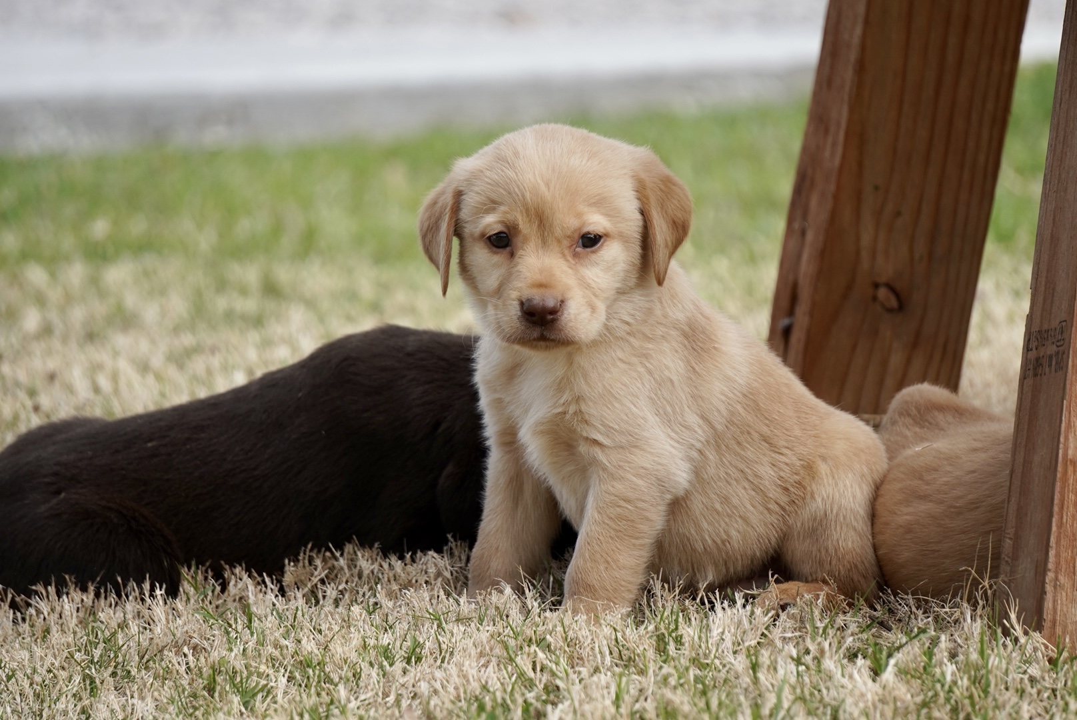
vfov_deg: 4.8
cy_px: 360
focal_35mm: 285
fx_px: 8532
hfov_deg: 7.2
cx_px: 538
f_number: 6.3
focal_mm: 190
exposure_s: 1/320
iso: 200
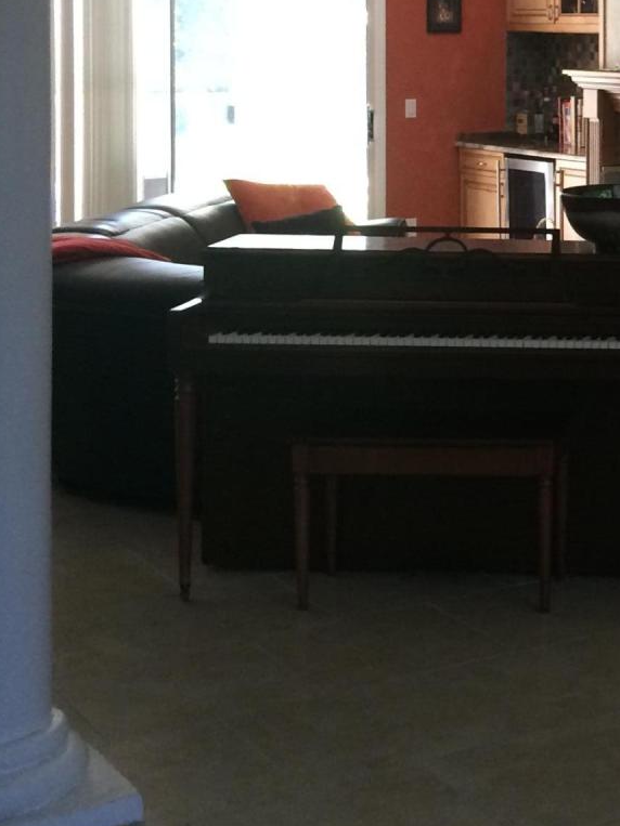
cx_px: 785
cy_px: 100
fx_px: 1815
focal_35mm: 76
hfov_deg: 18.2
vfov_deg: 25.0
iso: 125
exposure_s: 1/30
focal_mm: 4.15
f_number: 2.2
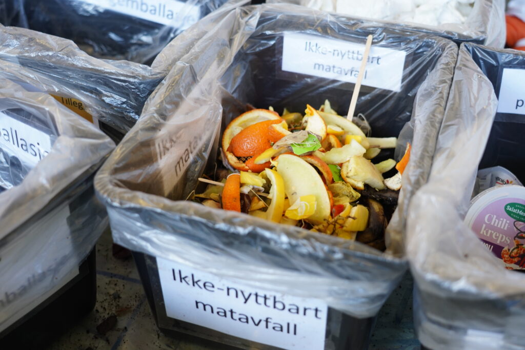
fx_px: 671
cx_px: 262
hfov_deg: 42.7
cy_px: 175
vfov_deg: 29.3
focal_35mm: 46
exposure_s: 1/50
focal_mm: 46
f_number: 4
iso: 1000
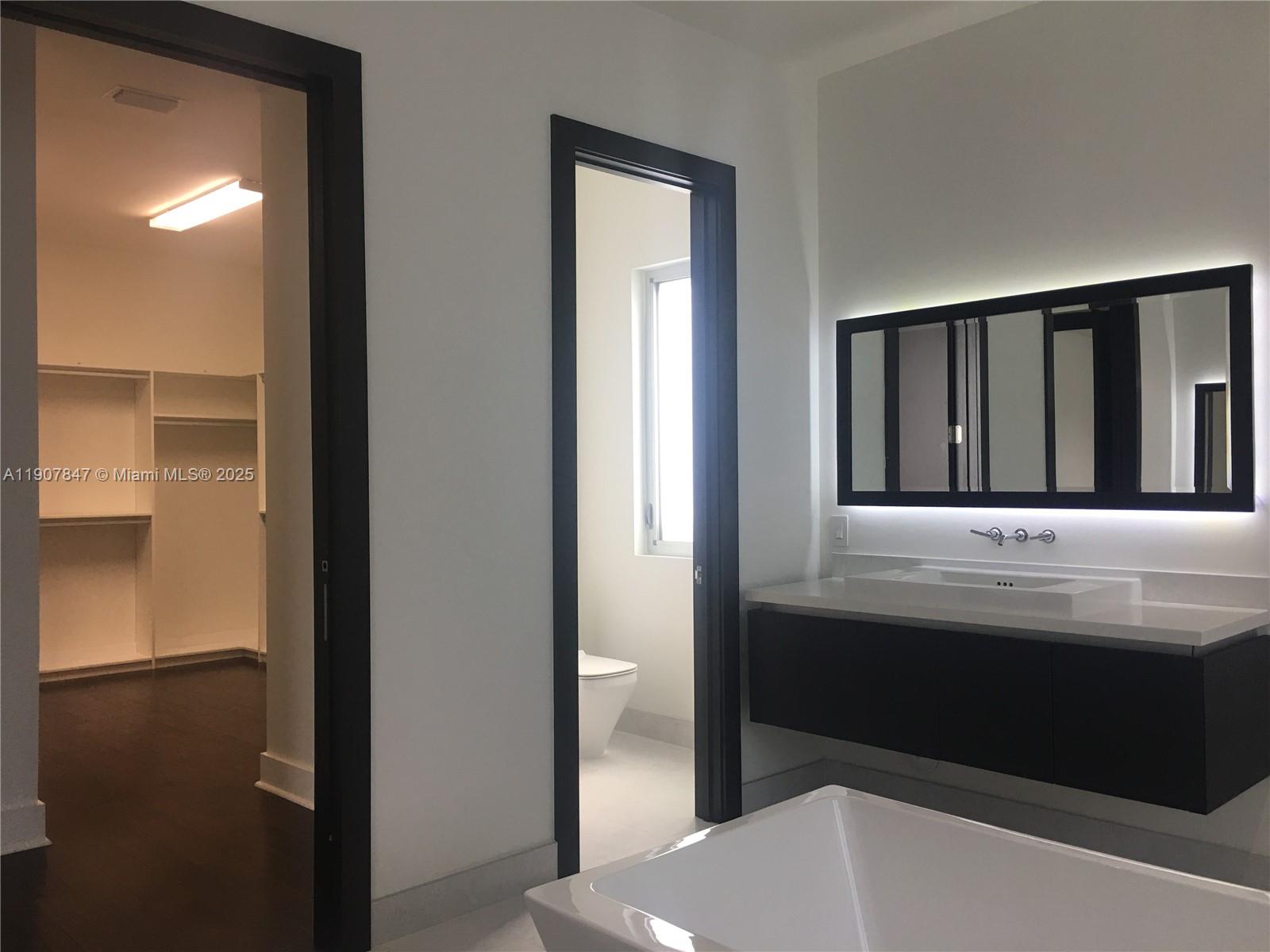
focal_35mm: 29
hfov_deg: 61.7
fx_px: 1064
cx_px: 635
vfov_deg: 48.2
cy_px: 476
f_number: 2.2
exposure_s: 1/30
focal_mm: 4.15
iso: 25
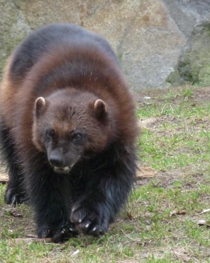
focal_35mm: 407
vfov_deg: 4.8
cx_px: 90
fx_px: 3164
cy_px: 132
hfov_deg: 3.8
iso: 400
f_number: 3.7
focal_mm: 38.8
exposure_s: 1/250
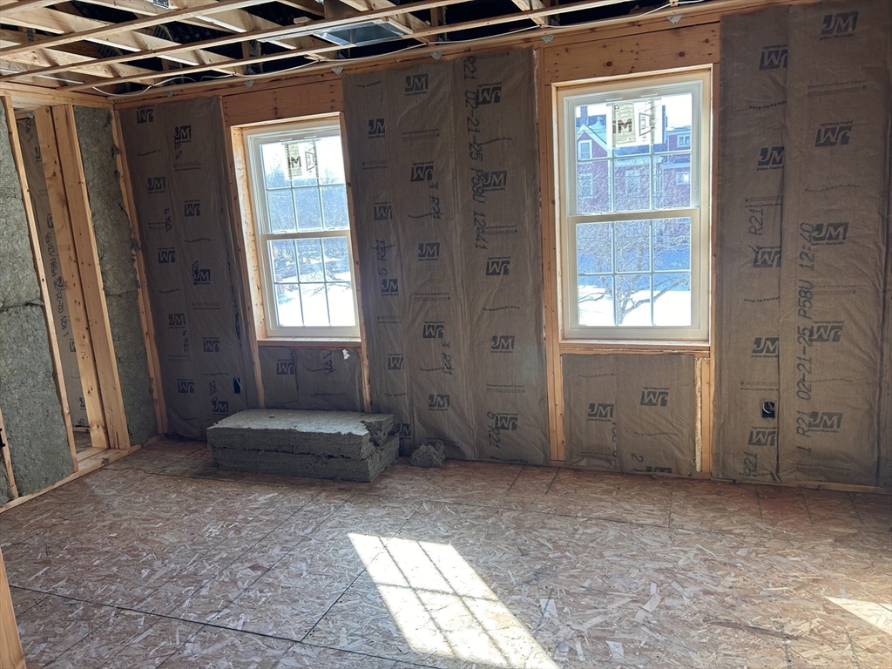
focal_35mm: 26
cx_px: 446
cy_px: 334
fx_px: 670
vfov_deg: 53.1
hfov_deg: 67.3
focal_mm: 5.7
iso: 40
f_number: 1.5
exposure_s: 1/165
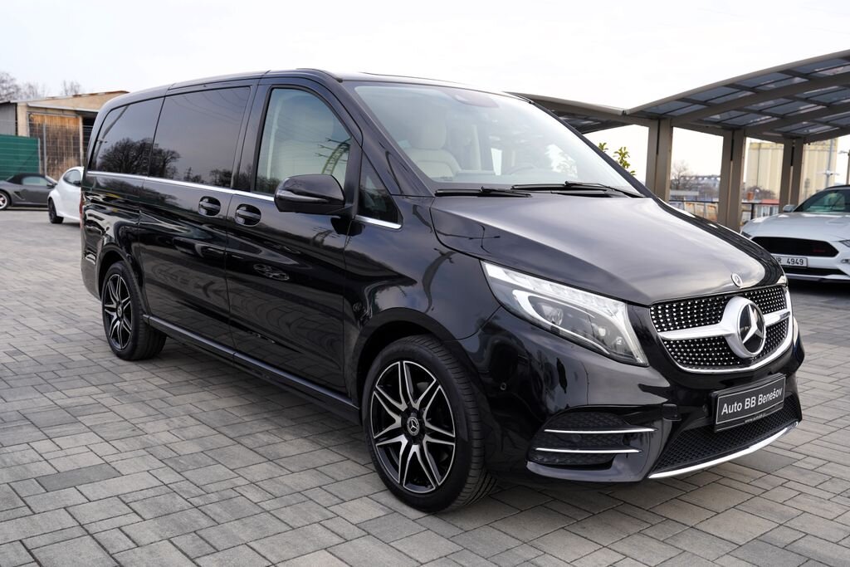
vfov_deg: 38.9
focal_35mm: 34
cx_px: 425
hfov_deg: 55.8
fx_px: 803
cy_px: 284
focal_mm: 34
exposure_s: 1/160
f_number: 5.6
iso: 100
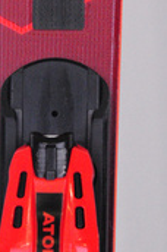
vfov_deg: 5.4
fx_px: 2690
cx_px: 191
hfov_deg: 3.6
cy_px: 56
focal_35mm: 385
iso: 3200
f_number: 16
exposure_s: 1/180
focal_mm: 98
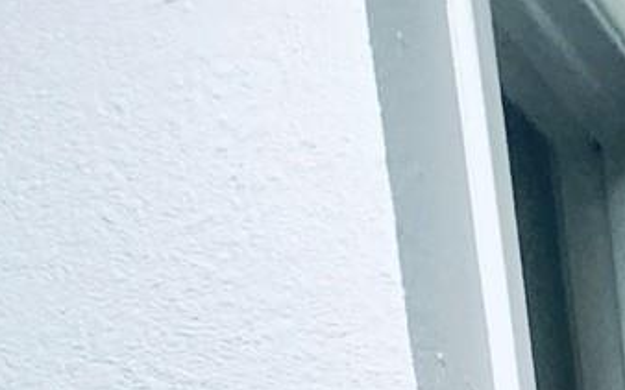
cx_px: 1056
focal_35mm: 90
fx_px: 1532
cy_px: 1152
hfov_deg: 18.9
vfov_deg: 10.5
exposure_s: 1/120
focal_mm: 2.22
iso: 320
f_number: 2.2
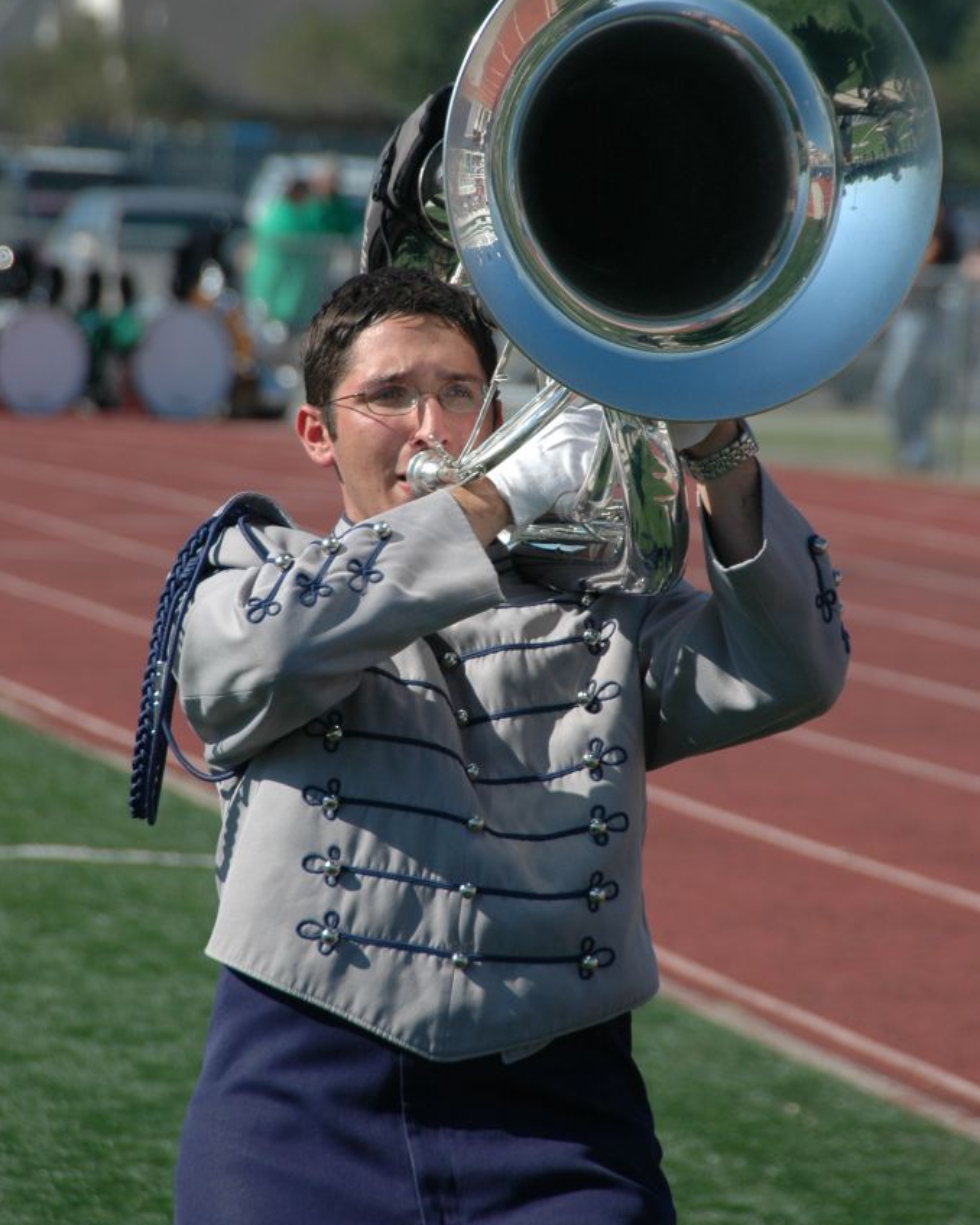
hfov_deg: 4.6
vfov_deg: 5.7
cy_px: 518
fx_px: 12322
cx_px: 490
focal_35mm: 340
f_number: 6.3
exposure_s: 1/640
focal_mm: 200
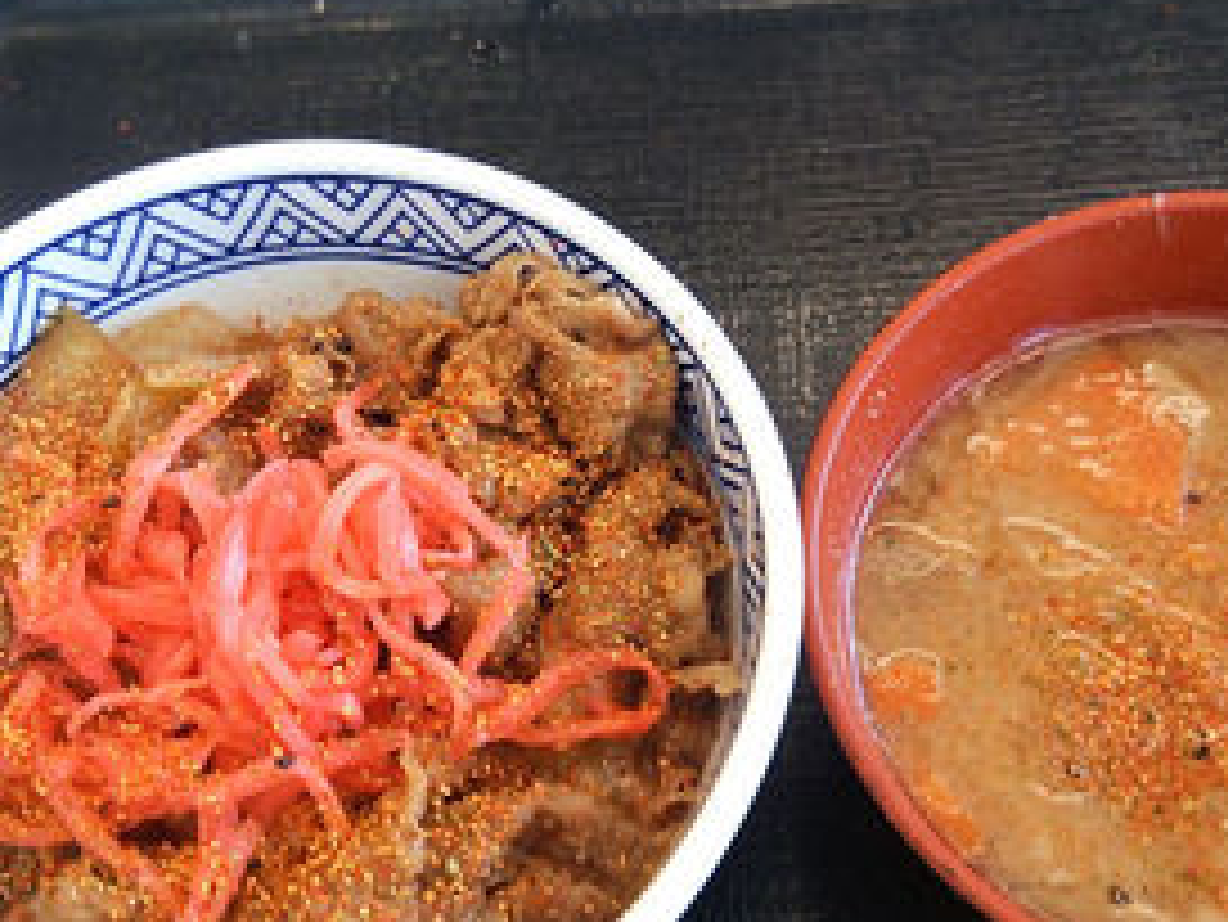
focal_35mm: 44
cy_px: 571
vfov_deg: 32.8
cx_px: 720
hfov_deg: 42.8
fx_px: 1562
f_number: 1.94
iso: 40
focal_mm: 4.06
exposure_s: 1/71
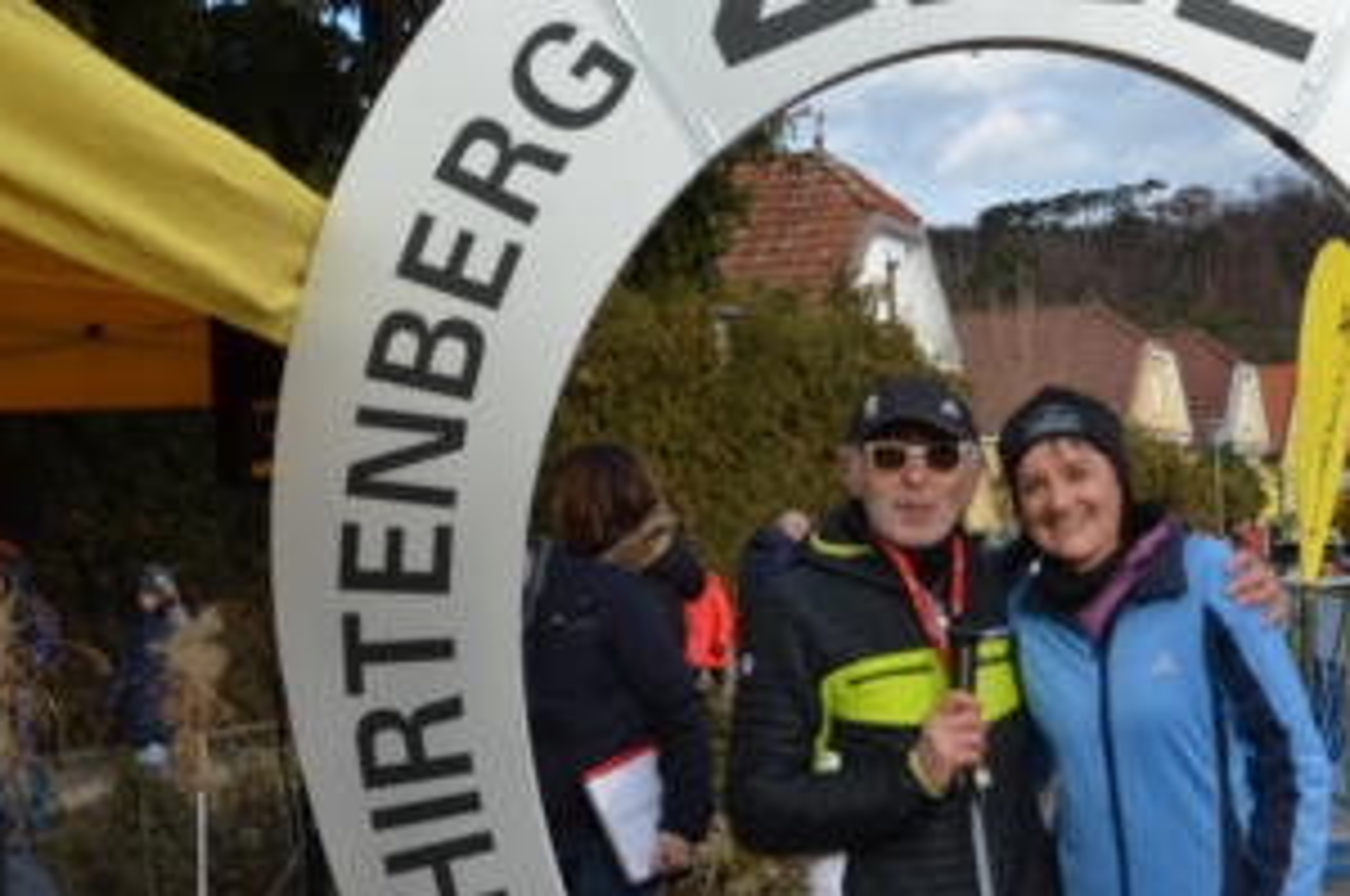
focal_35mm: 70
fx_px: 2621
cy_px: 565
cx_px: 1017
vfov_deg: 19.4
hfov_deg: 28.5
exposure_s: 1/1500
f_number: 5.6
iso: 400
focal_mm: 28
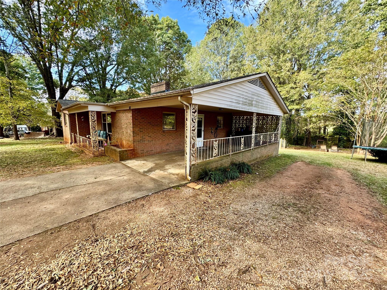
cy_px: 145
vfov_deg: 85.7
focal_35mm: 14
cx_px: 194
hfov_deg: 102.1
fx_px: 157
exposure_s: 1/100
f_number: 2.2
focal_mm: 2.22
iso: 40
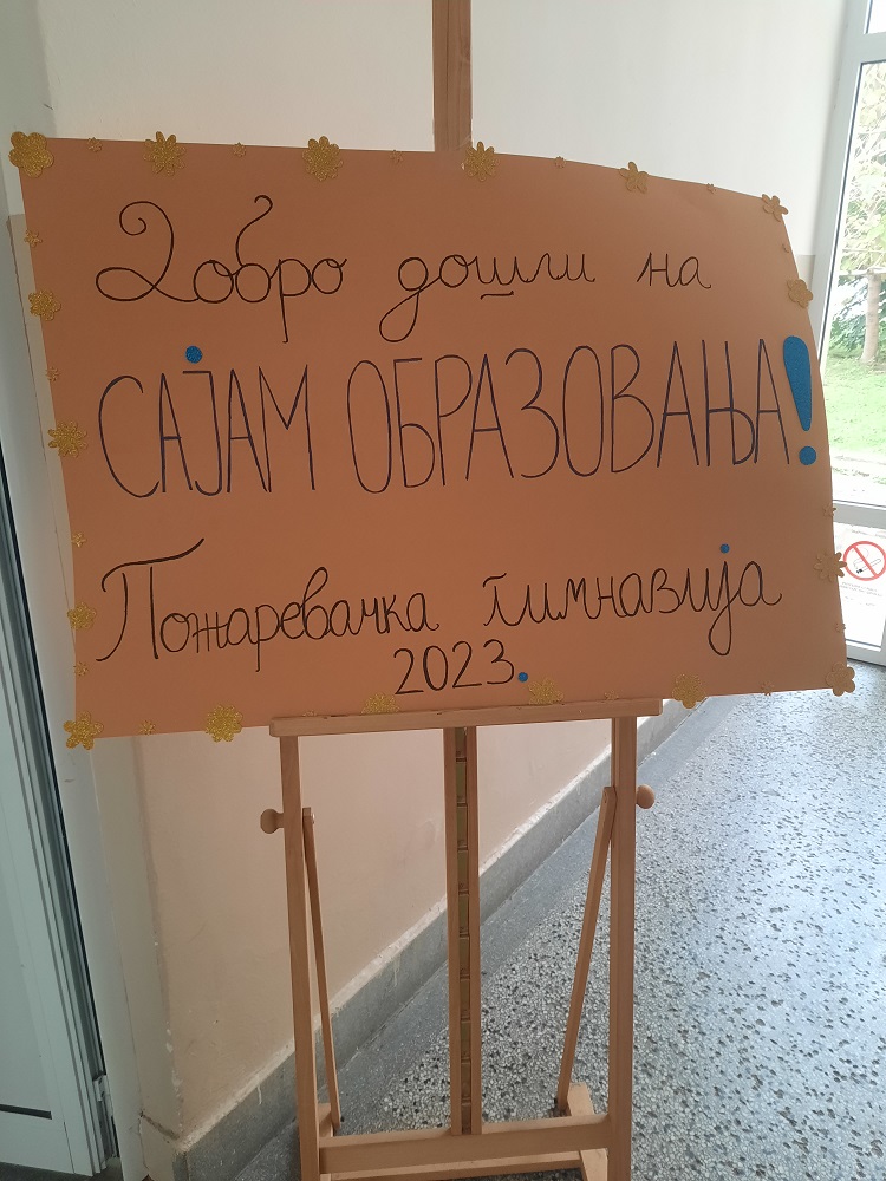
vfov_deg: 69.4
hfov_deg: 54.9
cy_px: 590
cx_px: 443
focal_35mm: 25
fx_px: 853
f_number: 2
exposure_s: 1/33
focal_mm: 4.6
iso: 250
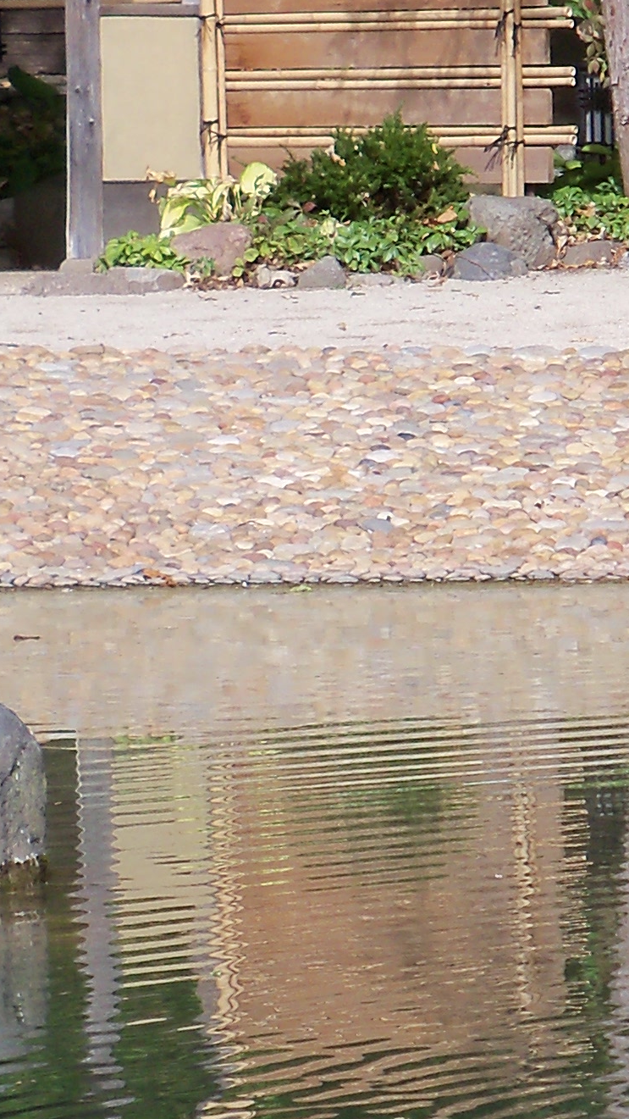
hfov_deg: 3.3
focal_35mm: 373
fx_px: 11060
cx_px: 63
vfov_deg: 5.8
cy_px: 513
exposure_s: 1/400
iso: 80
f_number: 4.2
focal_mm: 21.9
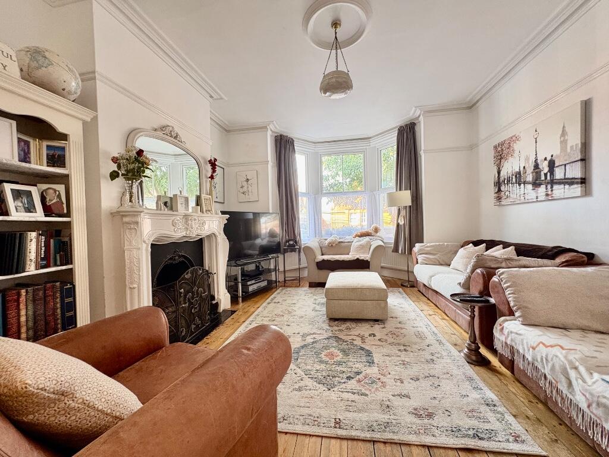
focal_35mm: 14
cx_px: 304
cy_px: 228
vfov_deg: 85.7
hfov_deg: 102.1
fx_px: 246
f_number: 2.2
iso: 500
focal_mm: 2.22
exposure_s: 1/60
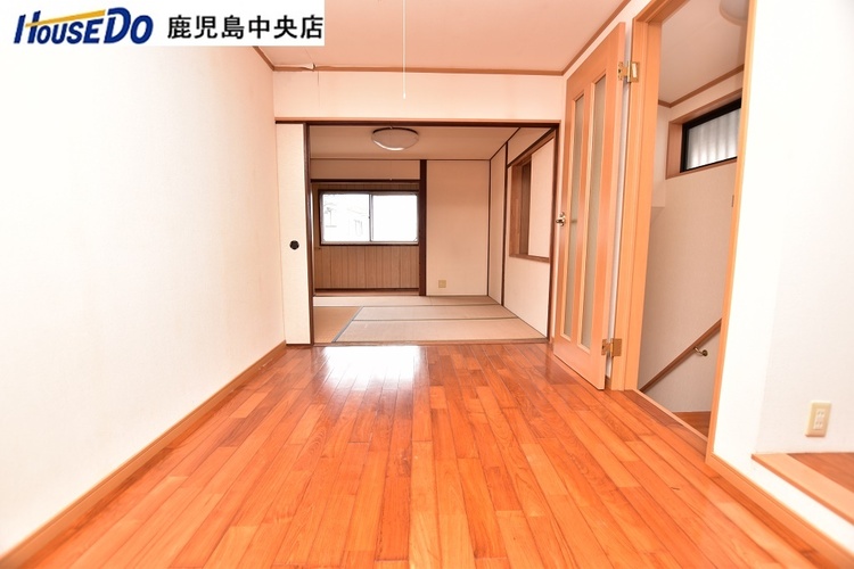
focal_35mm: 15
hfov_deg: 100.4
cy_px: 284
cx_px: 427
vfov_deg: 77.3
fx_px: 356
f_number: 4.5
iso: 160
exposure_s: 1/60
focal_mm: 10
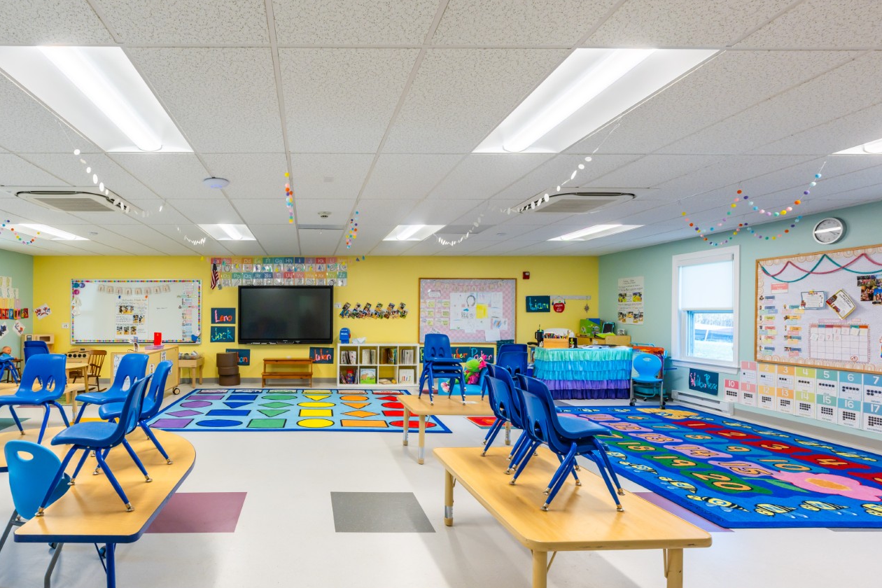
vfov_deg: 67.3
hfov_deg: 87.8
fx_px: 441
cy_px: 316
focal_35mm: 18
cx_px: 318
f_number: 9
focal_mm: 14
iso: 64
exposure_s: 1/40
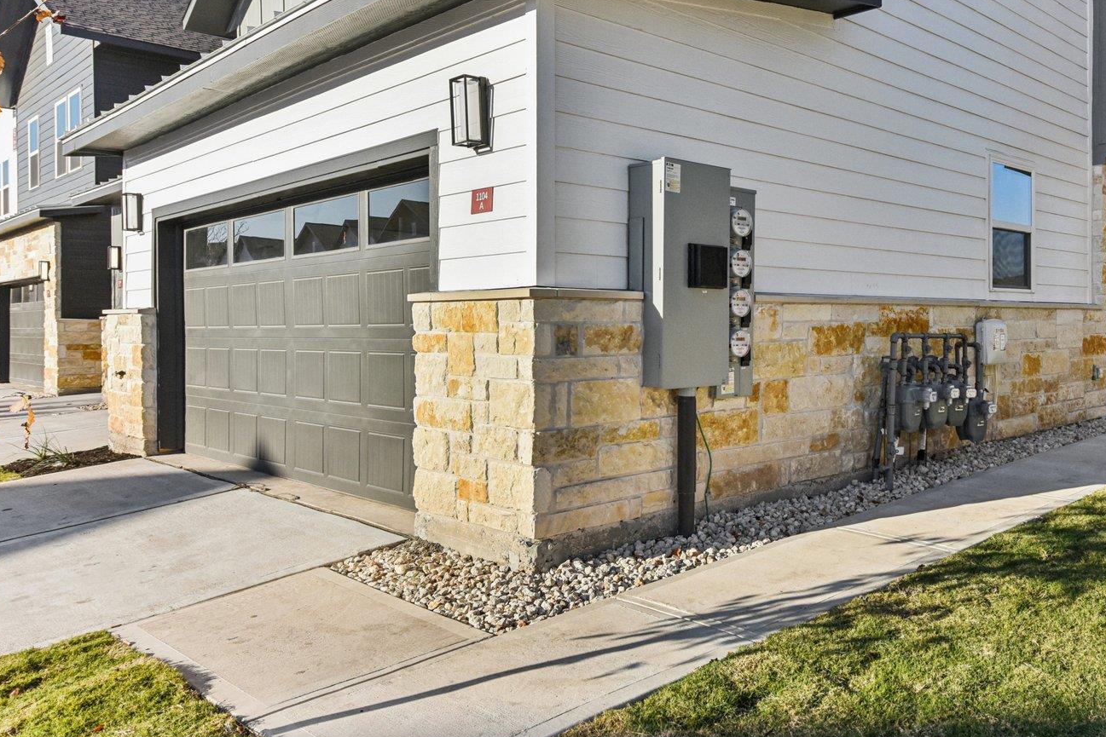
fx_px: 922
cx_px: 783
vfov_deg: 43.6
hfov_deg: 59.7
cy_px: 333
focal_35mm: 30
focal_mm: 19
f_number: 8
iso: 400
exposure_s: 1/1600
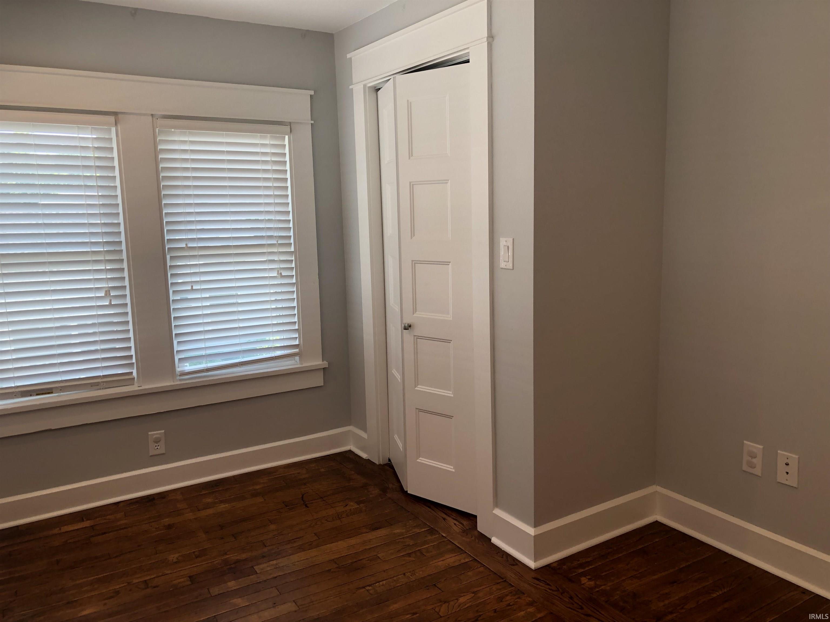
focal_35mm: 28
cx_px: 415
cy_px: 311
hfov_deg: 63.4
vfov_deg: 49.7
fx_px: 671
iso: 64
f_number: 1.8
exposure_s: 1/120
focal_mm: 3.99
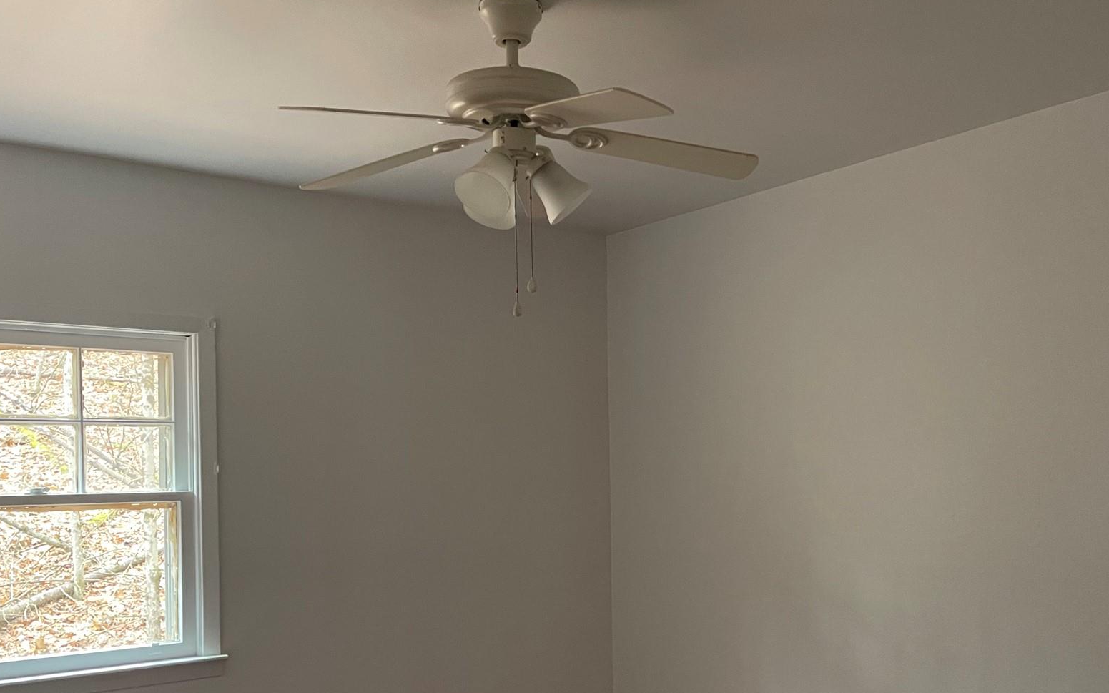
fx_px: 1058
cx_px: 634
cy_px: 486
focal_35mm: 35
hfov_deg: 55.1
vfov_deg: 35.7
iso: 500
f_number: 1.6
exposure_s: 1/60
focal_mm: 5.1
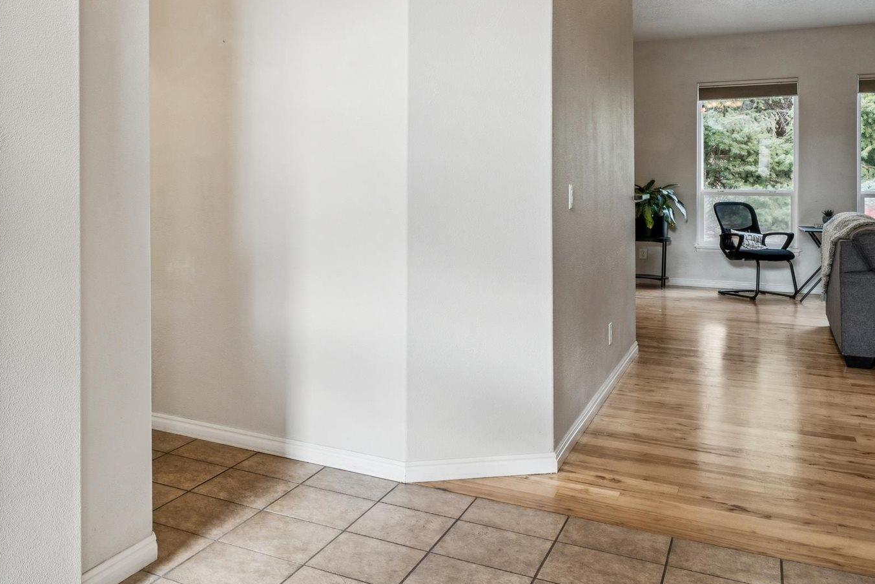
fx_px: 854
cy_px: 172
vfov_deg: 37.1
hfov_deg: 50.4
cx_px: 156
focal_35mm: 35
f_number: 13
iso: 400
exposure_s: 1/10
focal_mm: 15.5
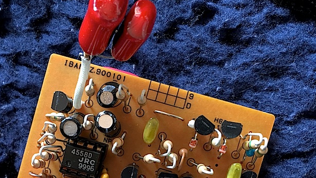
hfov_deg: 41.9
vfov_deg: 23.7
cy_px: 163
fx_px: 411
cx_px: 124
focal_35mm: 49
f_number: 2.2
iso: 40
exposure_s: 1/15
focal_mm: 4.15
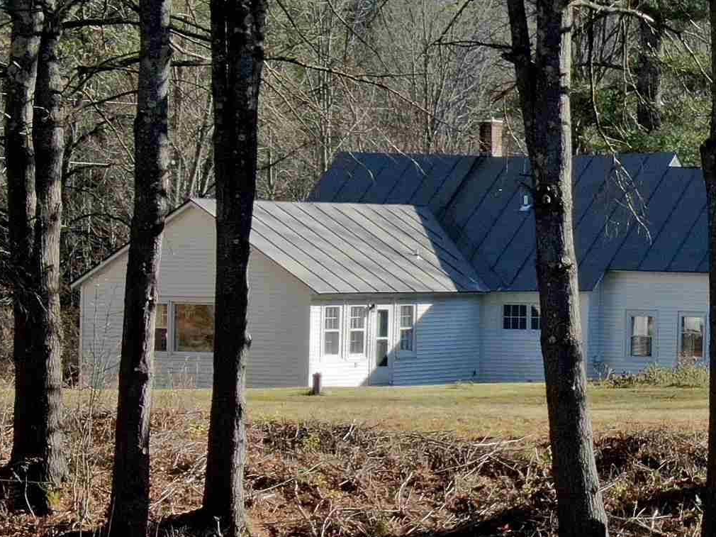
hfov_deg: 13.3
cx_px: 751
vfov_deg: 10.2
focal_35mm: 146
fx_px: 3019
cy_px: 226
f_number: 3.8
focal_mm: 8.6
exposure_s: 1/640
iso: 100
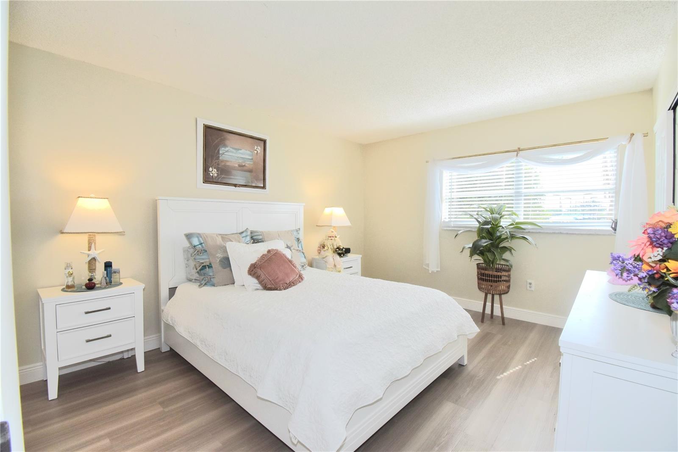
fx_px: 282
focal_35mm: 15
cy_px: 226
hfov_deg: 100.4
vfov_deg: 77.3
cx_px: 339
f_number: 8
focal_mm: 10
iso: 400
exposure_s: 1/250
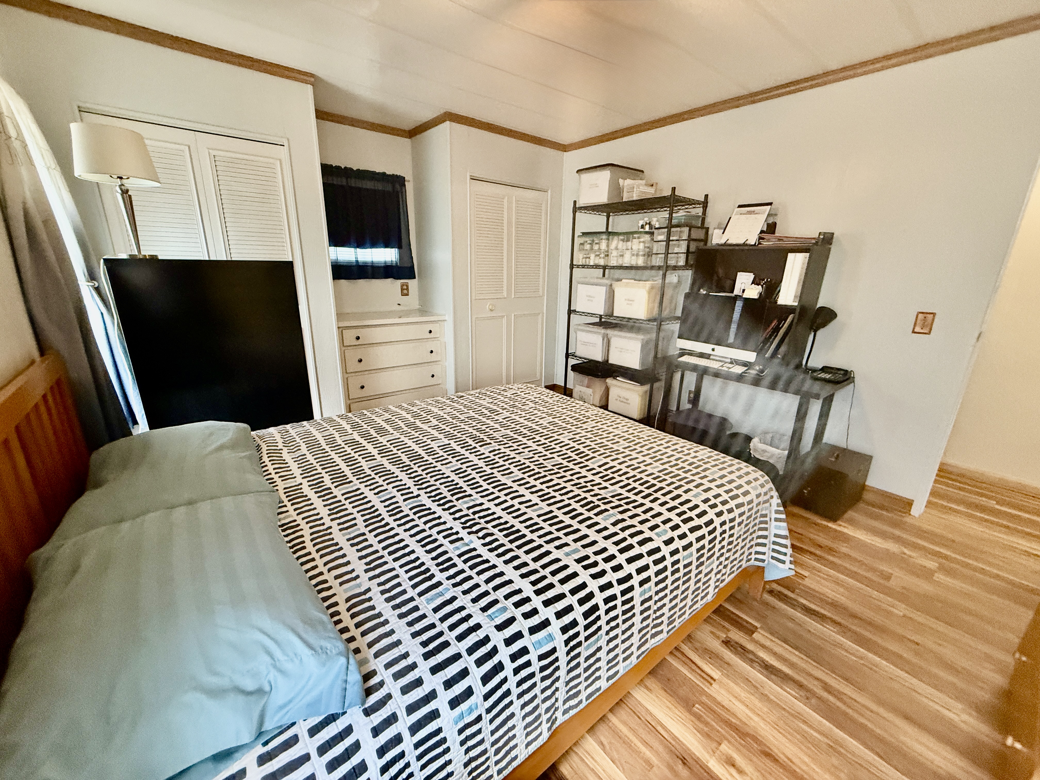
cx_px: 520
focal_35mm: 14
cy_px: 390
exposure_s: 1/60
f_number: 2.2
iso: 400
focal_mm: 2.22
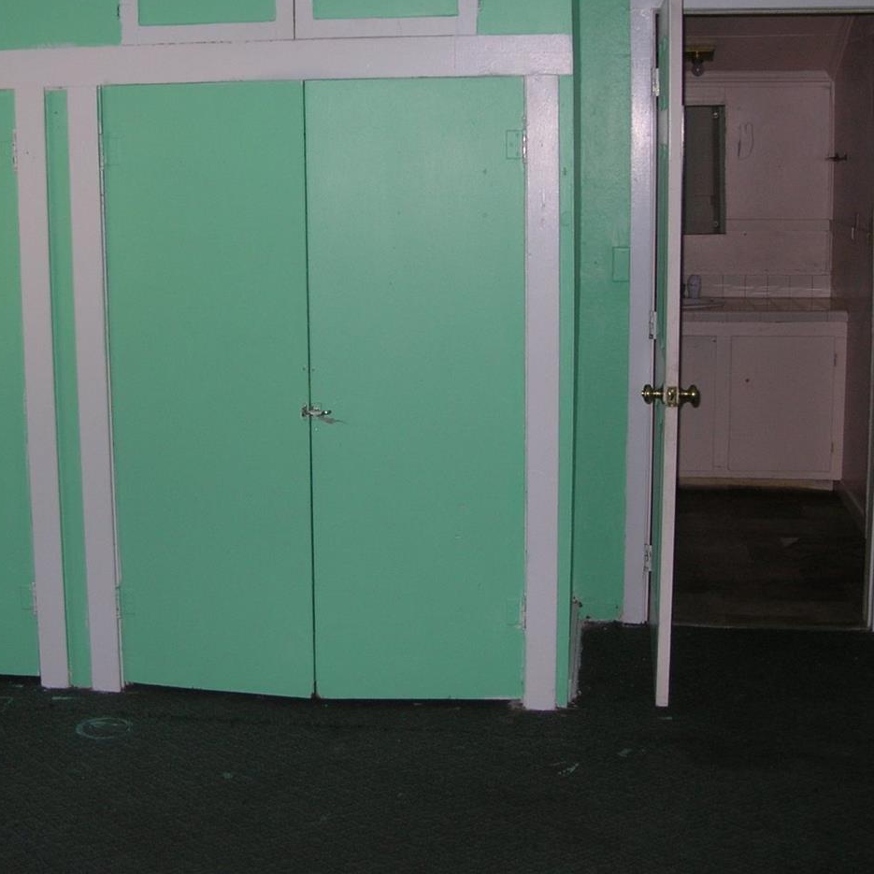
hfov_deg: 33.3
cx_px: 349
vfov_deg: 33.3
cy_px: 351
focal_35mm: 51
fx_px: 1457
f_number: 2.7
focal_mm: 6
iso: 50
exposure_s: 1/60.1
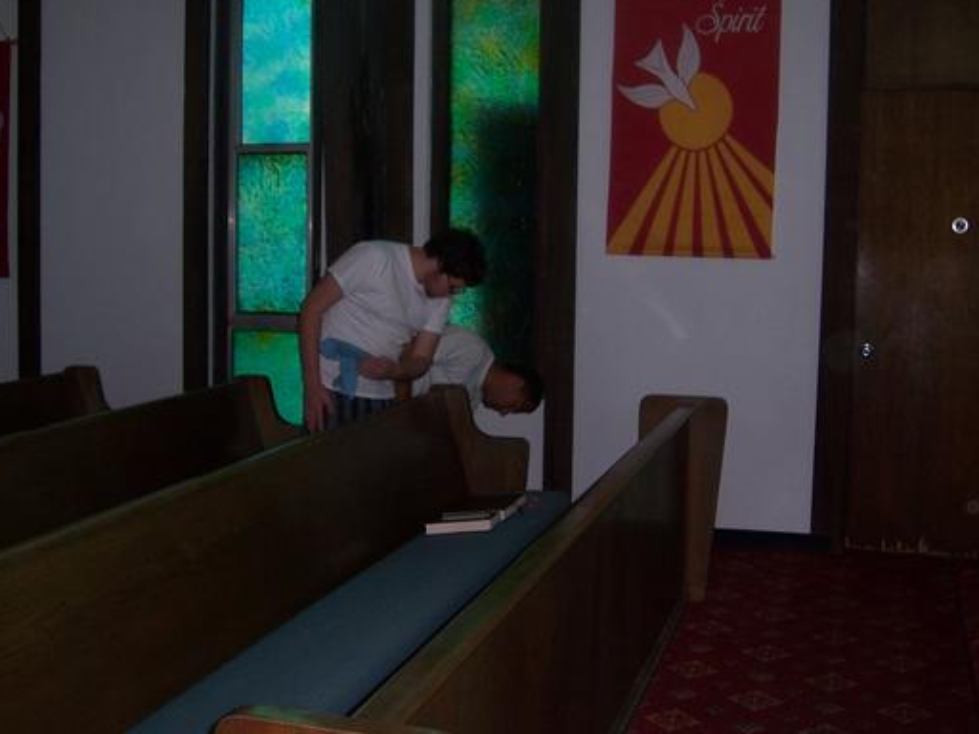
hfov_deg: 42.1
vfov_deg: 32.2
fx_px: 1273
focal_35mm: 45
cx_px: 463
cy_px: 338
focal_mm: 6
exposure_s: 1/60
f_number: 3
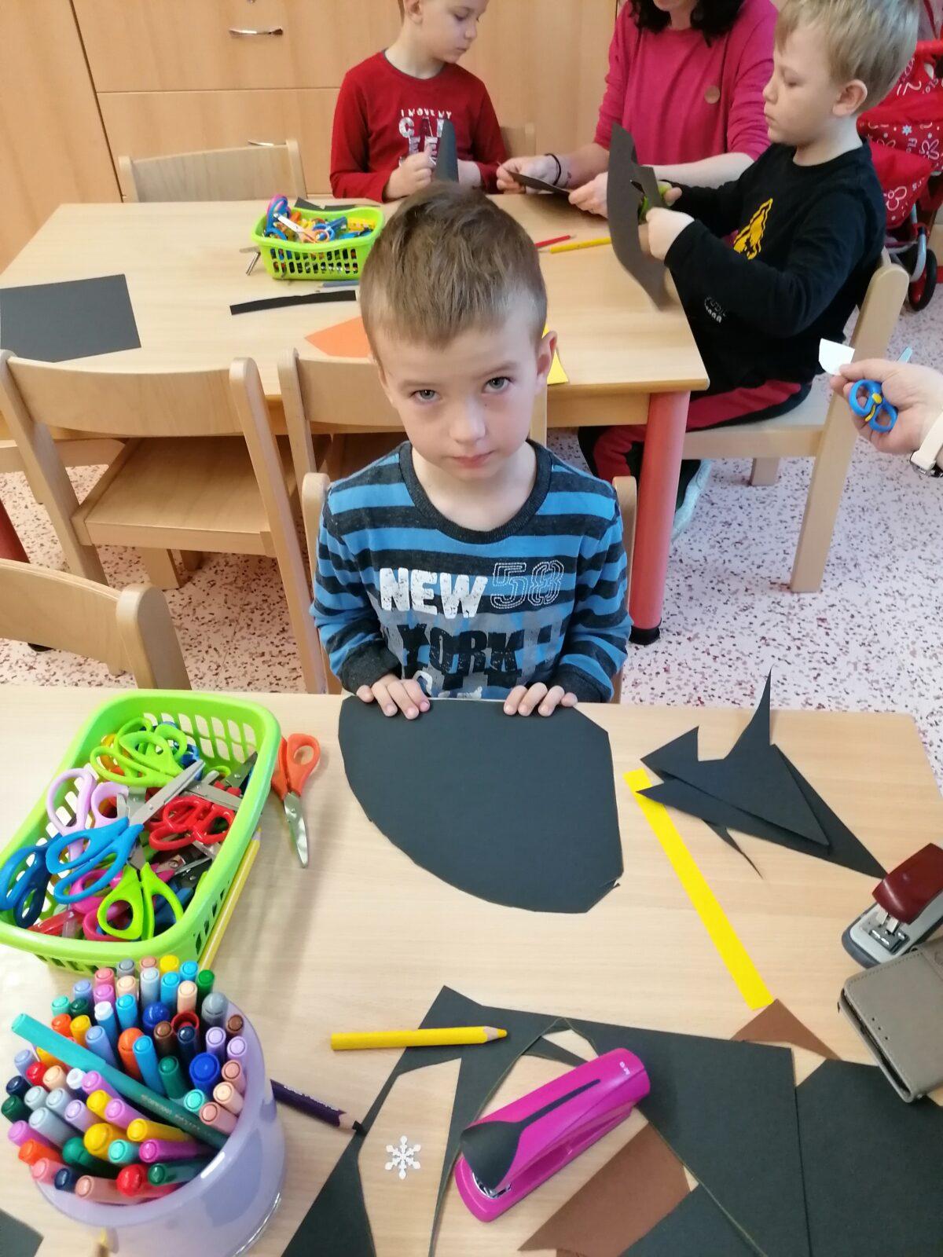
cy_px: 628
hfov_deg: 51.4
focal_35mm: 27
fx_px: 981
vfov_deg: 65.3
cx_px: 472
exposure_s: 1/50
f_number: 1.8
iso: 400
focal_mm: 4.75
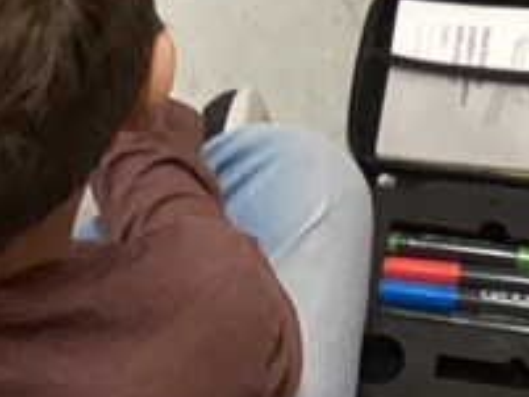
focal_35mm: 158
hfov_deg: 12.4
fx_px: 2416
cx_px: 447
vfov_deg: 8.9
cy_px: -373
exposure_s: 1/60
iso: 160
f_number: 2.4
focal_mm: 3.3
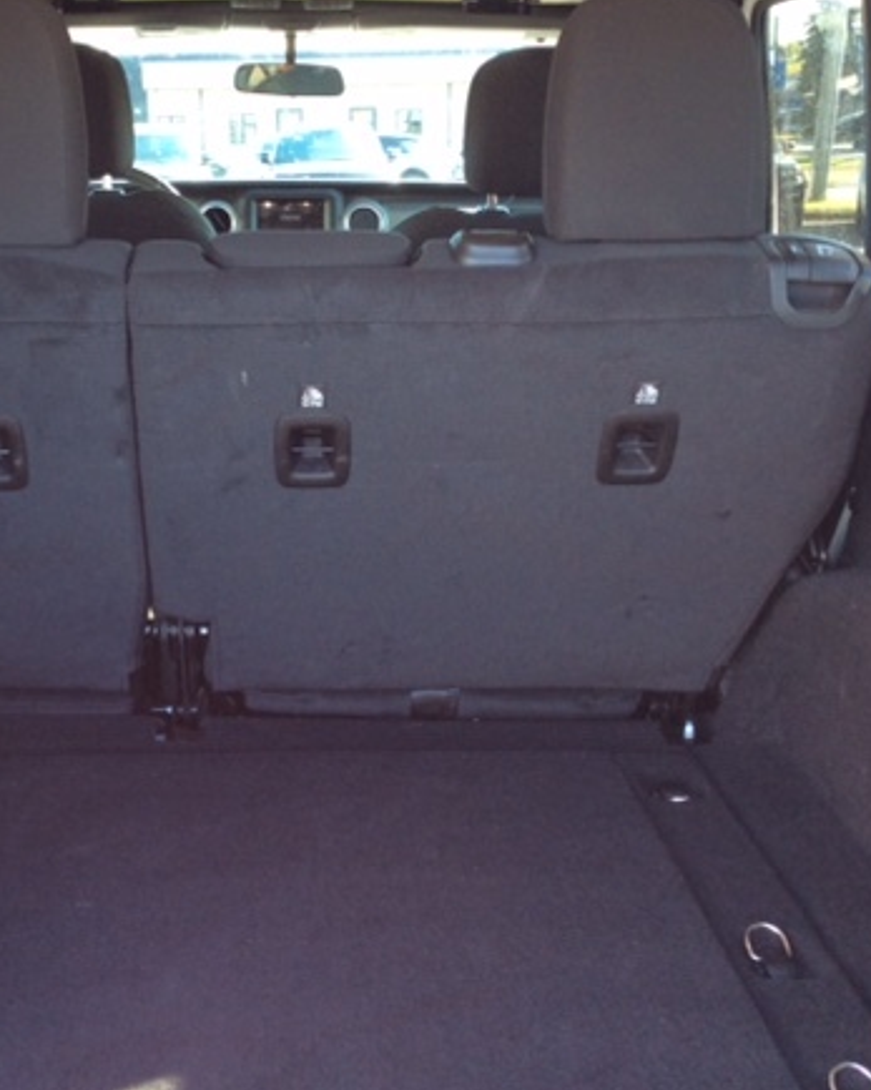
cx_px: 301
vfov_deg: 40.3
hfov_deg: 32.5
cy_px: 542
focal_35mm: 46
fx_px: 1483
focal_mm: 3.3
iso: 32
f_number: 2.4
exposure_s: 1/30
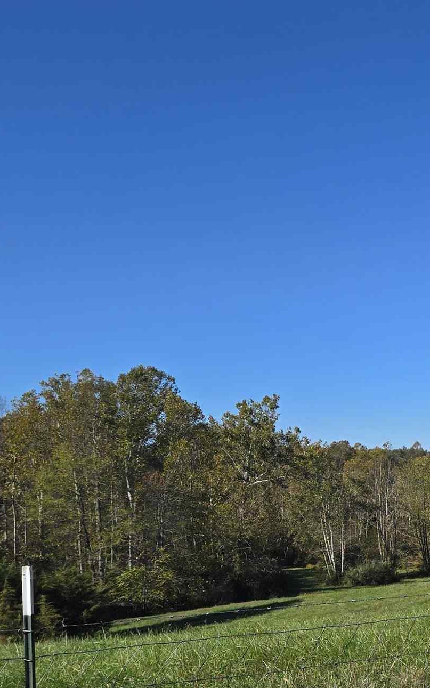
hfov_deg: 19.2
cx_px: 672
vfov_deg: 34.7
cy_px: 477
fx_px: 1087
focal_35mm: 58
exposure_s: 1/2333
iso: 25
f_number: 1.8
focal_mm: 5.4
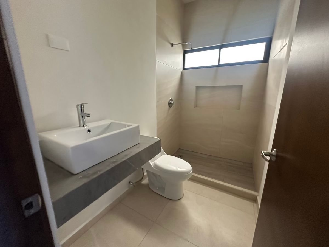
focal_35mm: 14
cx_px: 164
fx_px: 133
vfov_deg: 85.7
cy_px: 124
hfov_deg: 102.1
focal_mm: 2.22
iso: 400
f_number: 2.2
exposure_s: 1/60
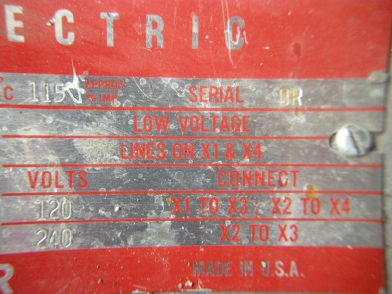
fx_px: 396
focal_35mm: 35
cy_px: 147
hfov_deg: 52.6
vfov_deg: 40.7
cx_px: 196
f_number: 2.7
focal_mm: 7.5
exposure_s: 1/8.7
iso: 400
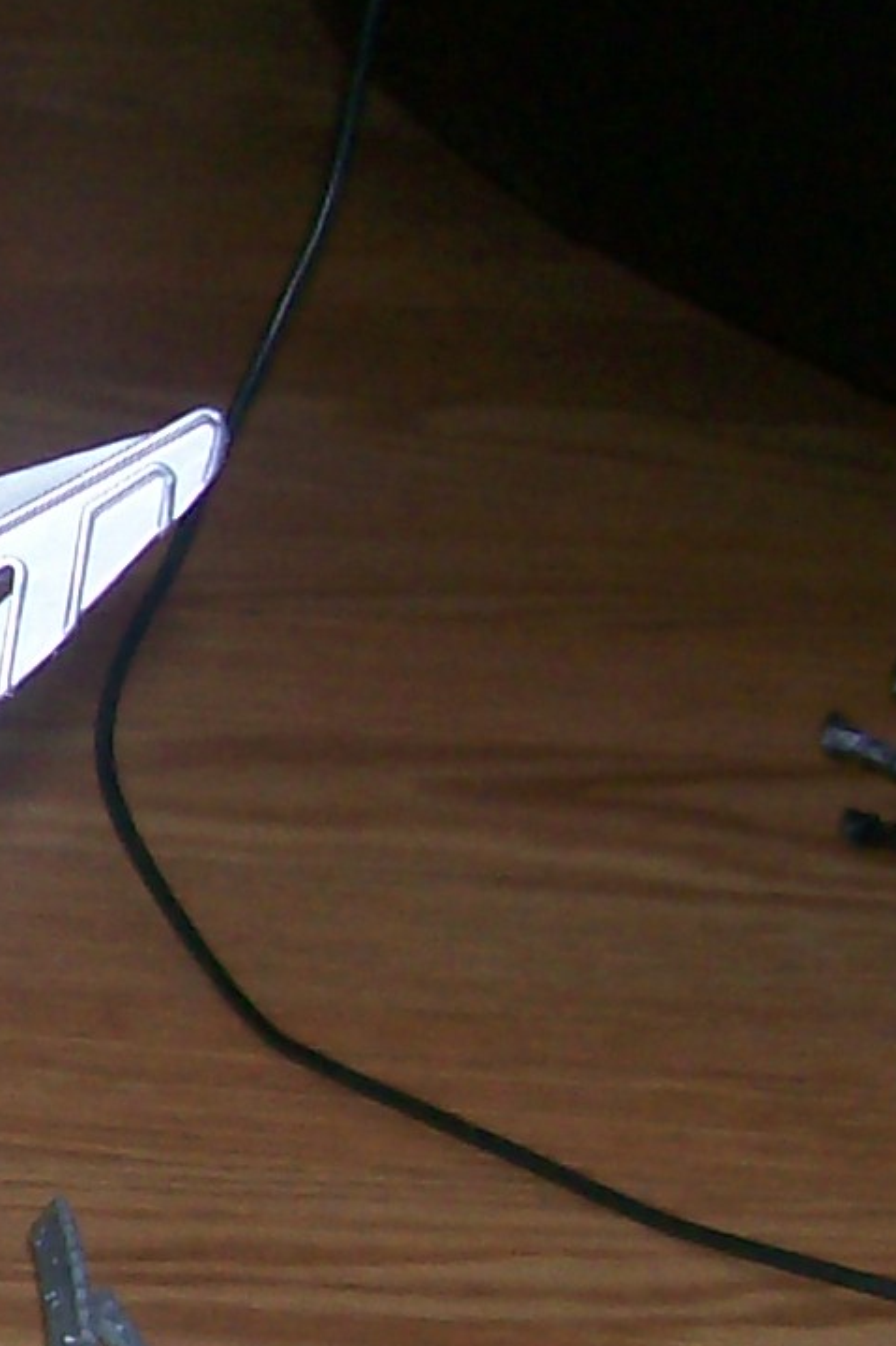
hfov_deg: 7.9
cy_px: 820
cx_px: -1326
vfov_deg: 12.8
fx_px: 5976
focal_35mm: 160
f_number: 2.7
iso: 80
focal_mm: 6
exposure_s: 1/64
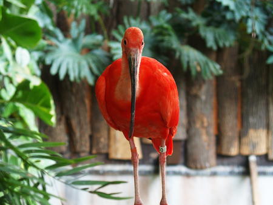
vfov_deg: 12.0
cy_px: 102
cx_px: 136
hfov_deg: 15.9
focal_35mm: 124
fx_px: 978
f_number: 2.8
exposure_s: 1/80
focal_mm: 26.2
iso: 400
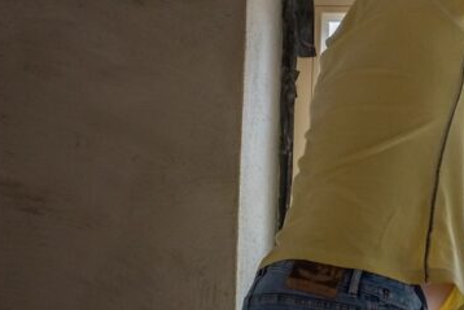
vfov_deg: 16.4
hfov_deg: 23.4
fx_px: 1031
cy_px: -56
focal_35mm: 80
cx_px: 543
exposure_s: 1/200
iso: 1250
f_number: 5.6
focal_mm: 18.3
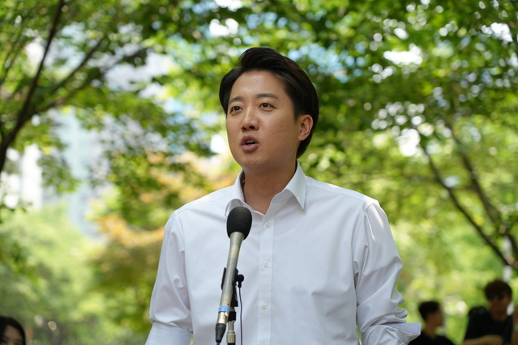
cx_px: 259
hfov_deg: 21.7
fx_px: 1352
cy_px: 172
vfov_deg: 14.6
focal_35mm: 94
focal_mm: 94
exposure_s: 1/160
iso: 160
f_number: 4
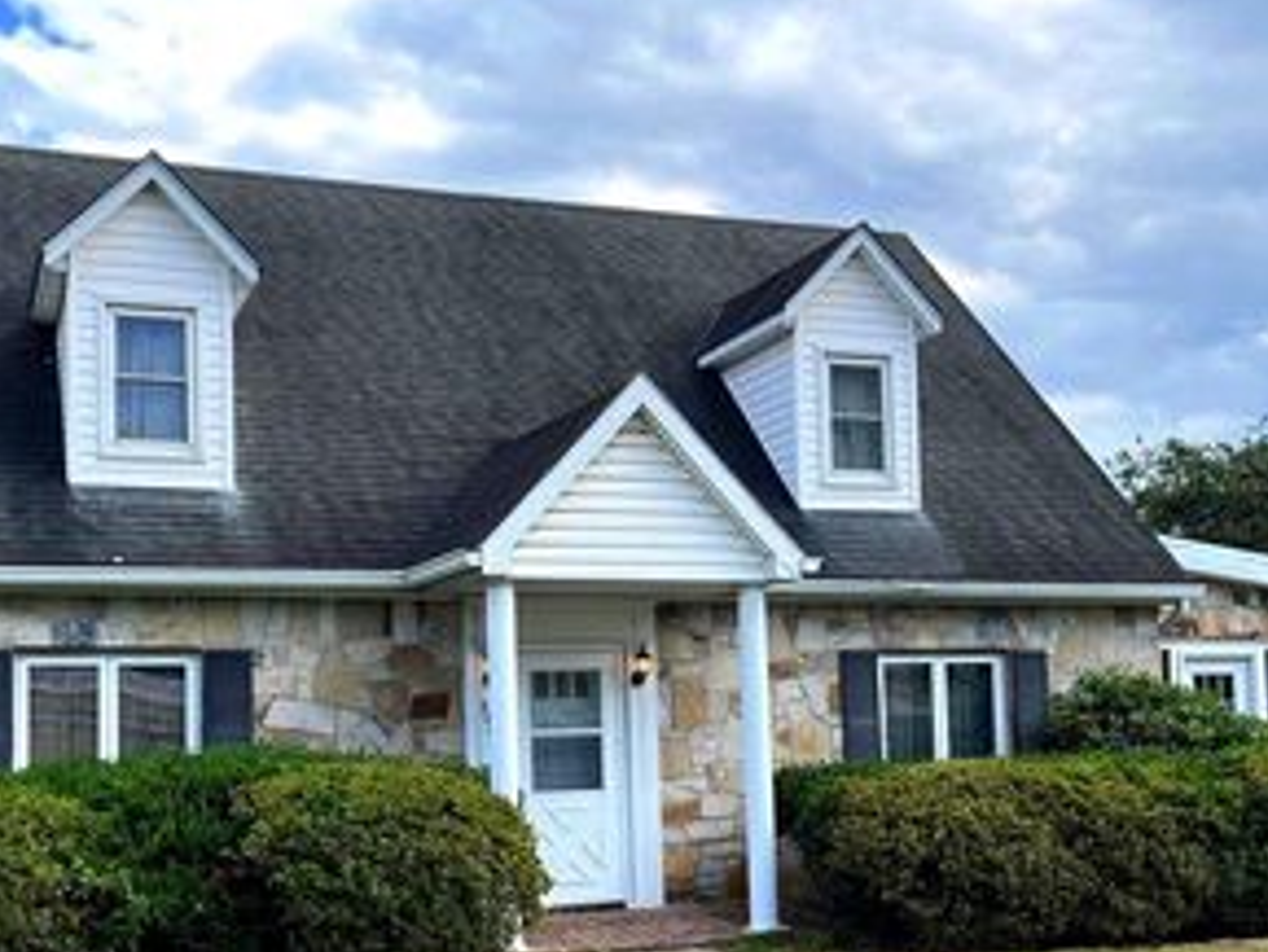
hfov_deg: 42.0
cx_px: 562
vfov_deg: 31.9
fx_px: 1649
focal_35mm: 45
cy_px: 634
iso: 50
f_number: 1.6
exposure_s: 1/1672
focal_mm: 5.1
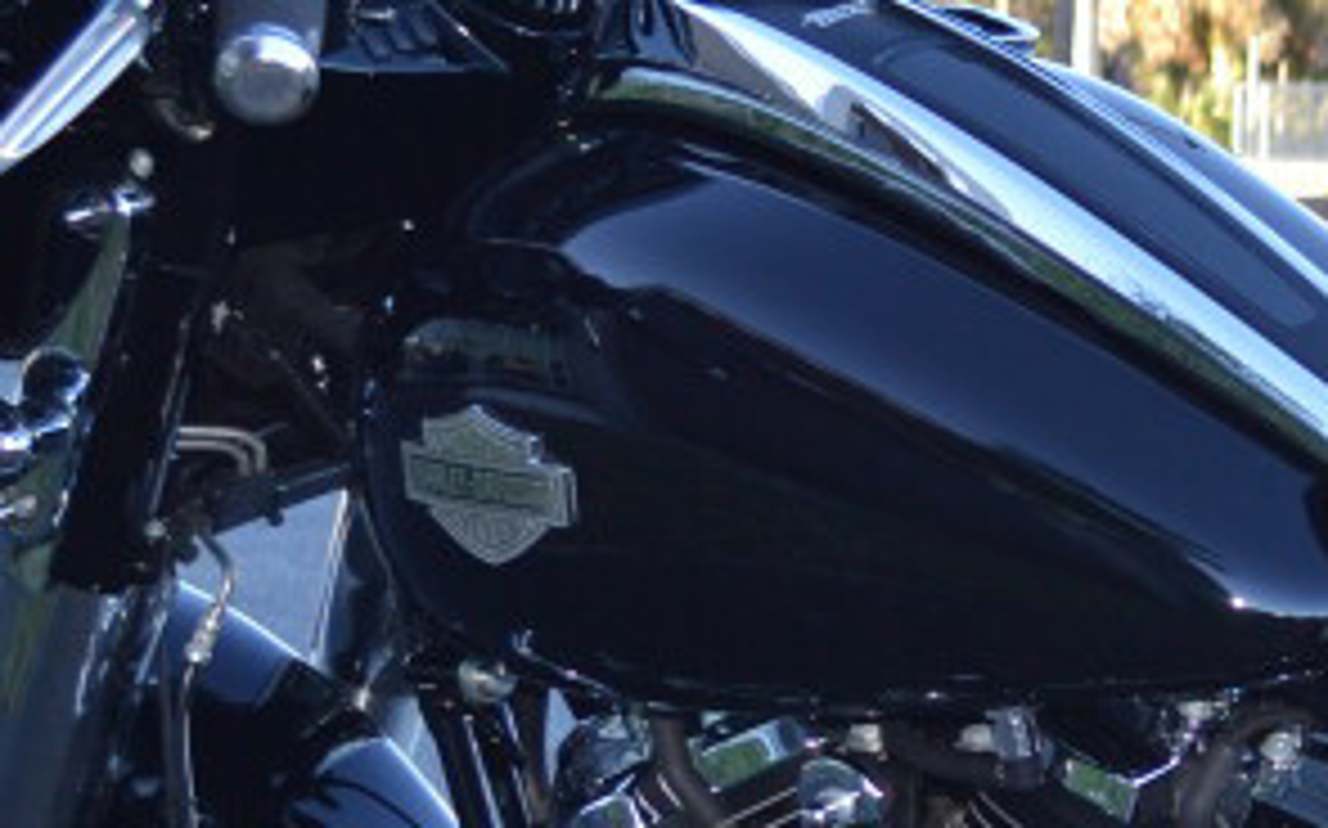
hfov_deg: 14.4
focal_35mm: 137
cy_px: 936
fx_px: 4956
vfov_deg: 9.5
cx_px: 1873
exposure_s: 1/125
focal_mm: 22
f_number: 4
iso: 140
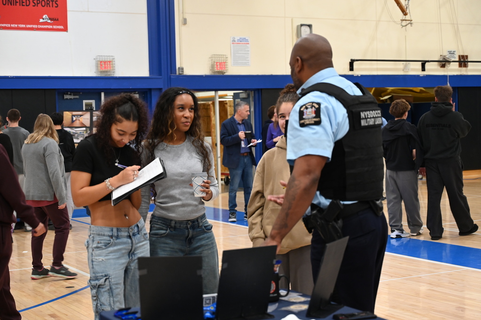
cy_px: 160
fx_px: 801
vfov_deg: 22.6
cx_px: 240
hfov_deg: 33.4
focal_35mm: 60
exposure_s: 1/125
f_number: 4
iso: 2000
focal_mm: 60
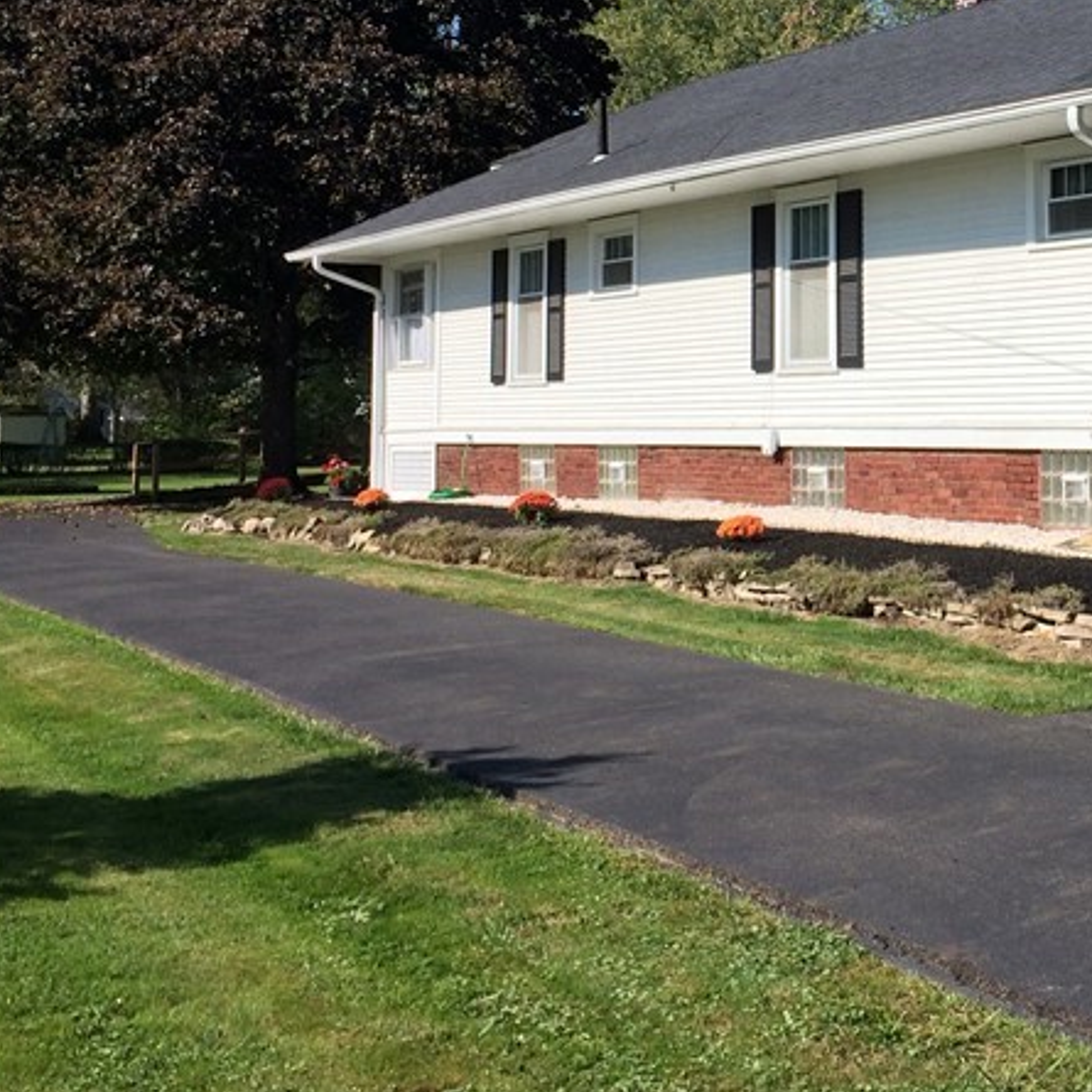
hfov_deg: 28.0
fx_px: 2106
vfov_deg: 28.6
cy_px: 250
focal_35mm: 59
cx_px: 986
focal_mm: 4.15
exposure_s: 1/1709
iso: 32
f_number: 2.2
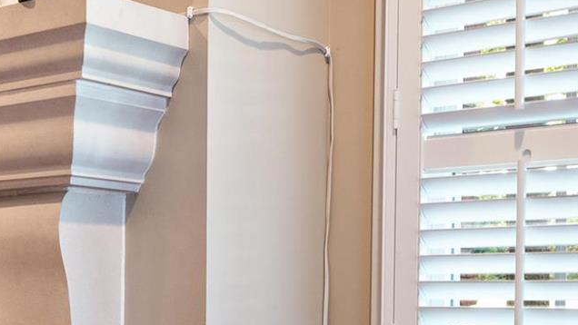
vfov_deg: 15.1
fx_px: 1211
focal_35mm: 79
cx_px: -121
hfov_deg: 24.3
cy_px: 316
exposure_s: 1/3
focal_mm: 15
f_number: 8
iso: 400
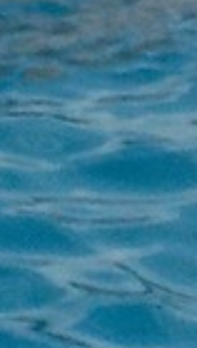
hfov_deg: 2.1
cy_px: -147
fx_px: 5355
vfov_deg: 3.7
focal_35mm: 578
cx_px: 182
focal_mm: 7.9
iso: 125
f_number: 4.7
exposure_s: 1/1600
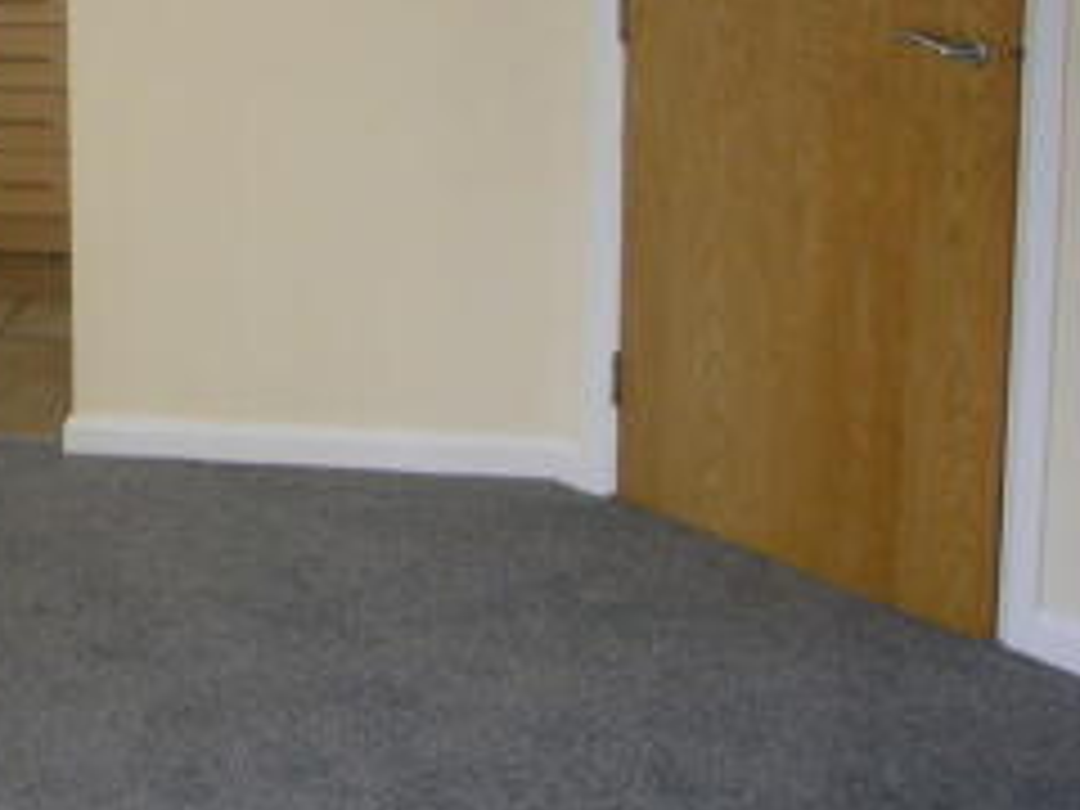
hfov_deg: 25.7
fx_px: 2122
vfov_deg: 21.0
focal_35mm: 68
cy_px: 38
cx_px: -196
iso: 80
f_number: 2.8
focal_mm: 4.6
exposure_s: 1/80
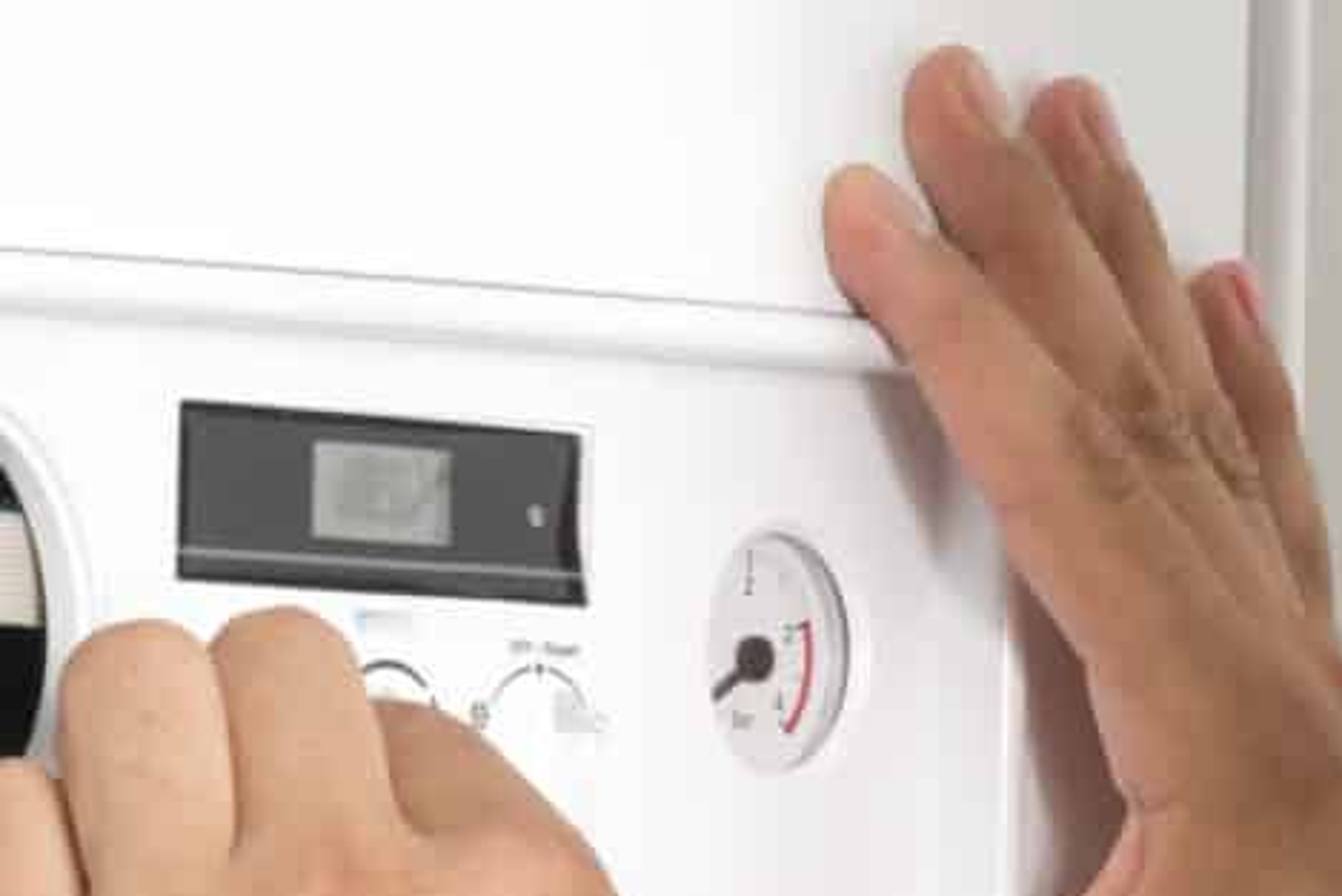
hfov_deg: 5.4
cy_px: 614
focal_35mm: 382
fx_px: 14244
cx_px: 1328
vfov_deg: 3.6
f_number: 11
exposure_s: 1/100
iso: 50
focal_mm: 70
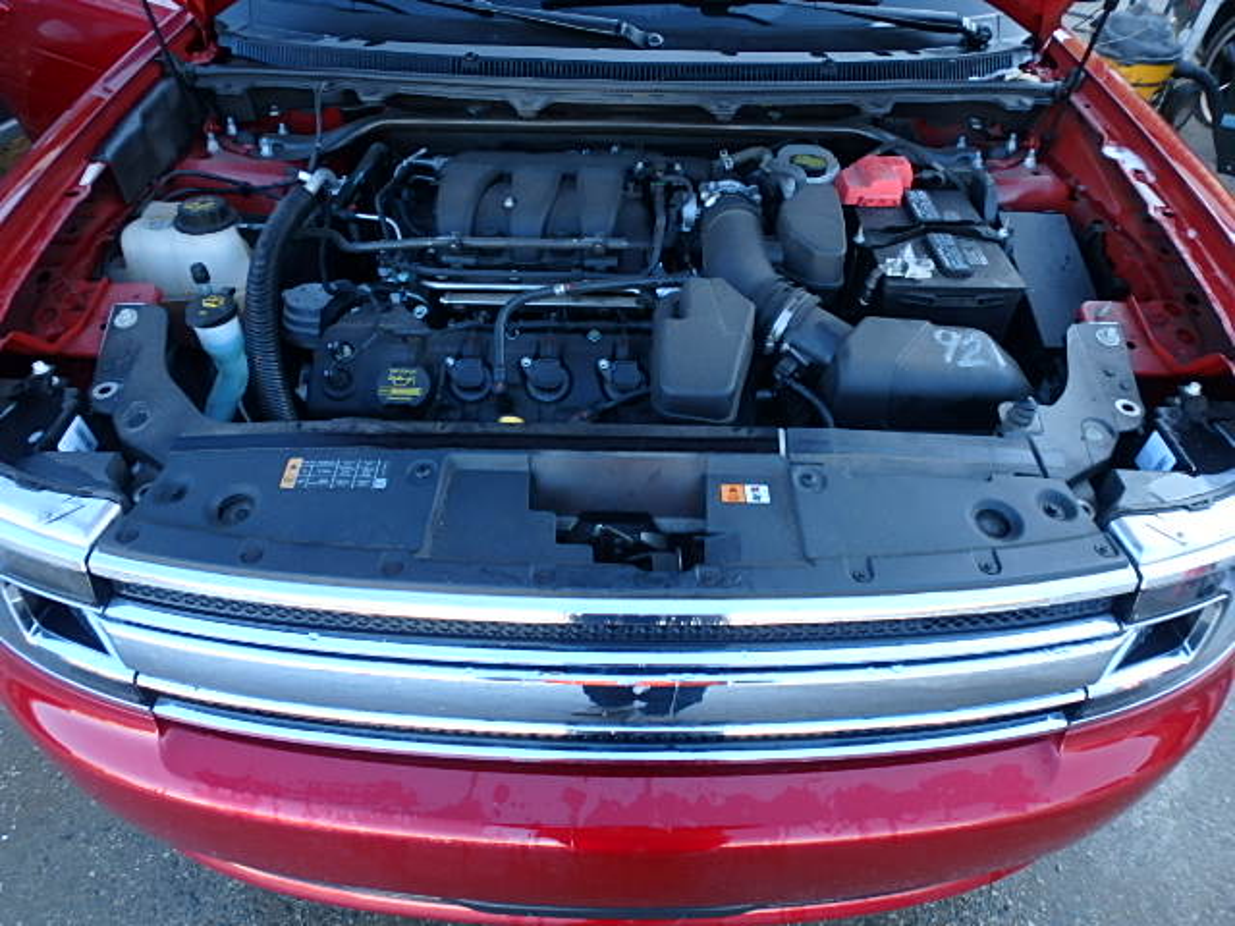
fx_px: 749
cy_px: 463
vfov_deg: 63.4
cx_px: 618
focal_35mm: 21
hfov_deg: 79.0
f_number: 3.5
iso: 125
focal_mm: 3.7
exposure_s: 1/60
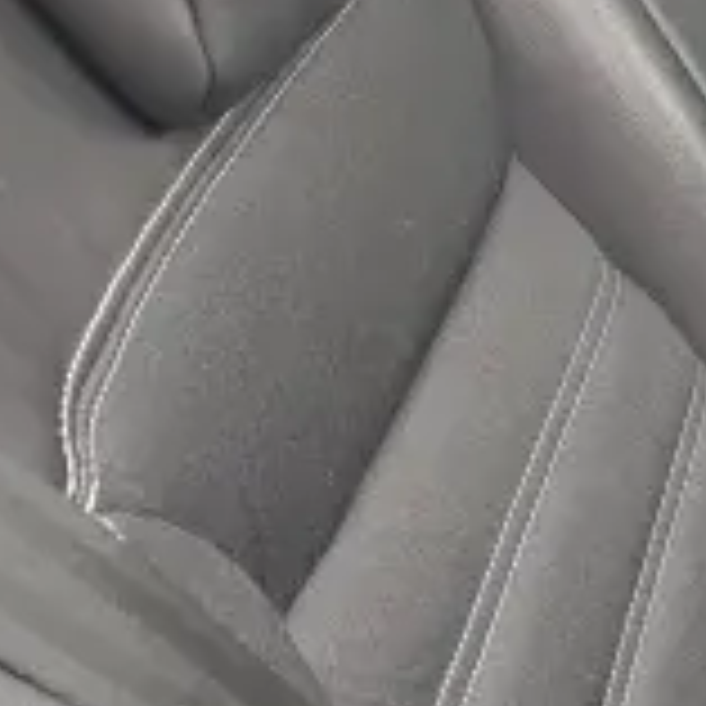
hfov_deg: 17.2
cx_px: 1259
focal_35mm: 83
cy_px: 342
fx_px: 1915
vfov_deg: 20.9
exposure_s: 1/33.3
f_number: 1.8
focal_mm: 5.56
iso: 303
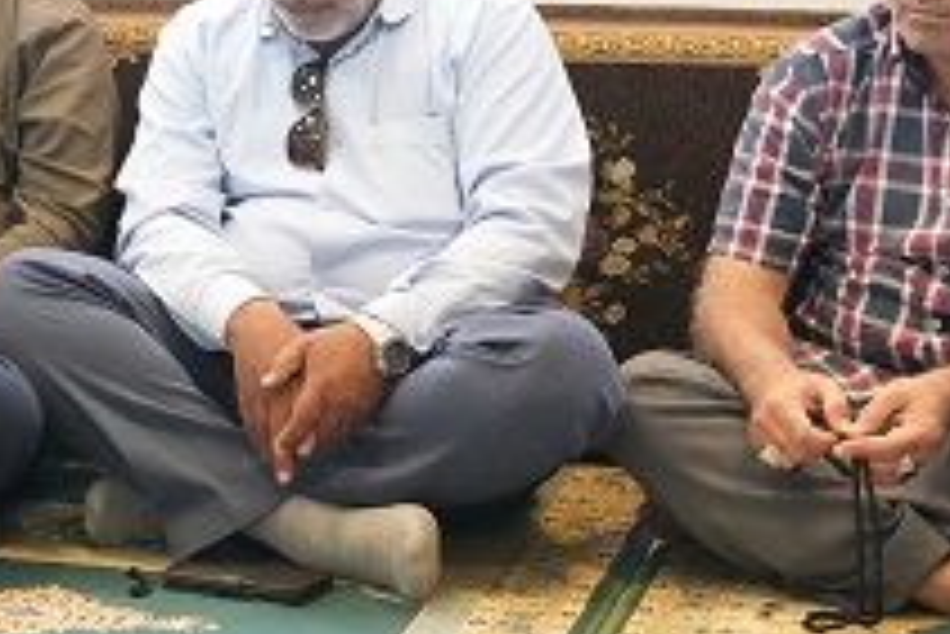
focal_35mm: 113
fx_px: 2984
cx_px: 230
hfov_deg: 18.0
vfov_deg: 12.0
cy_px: 40
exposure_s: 1/400
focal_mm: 47
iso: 12800
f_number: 4
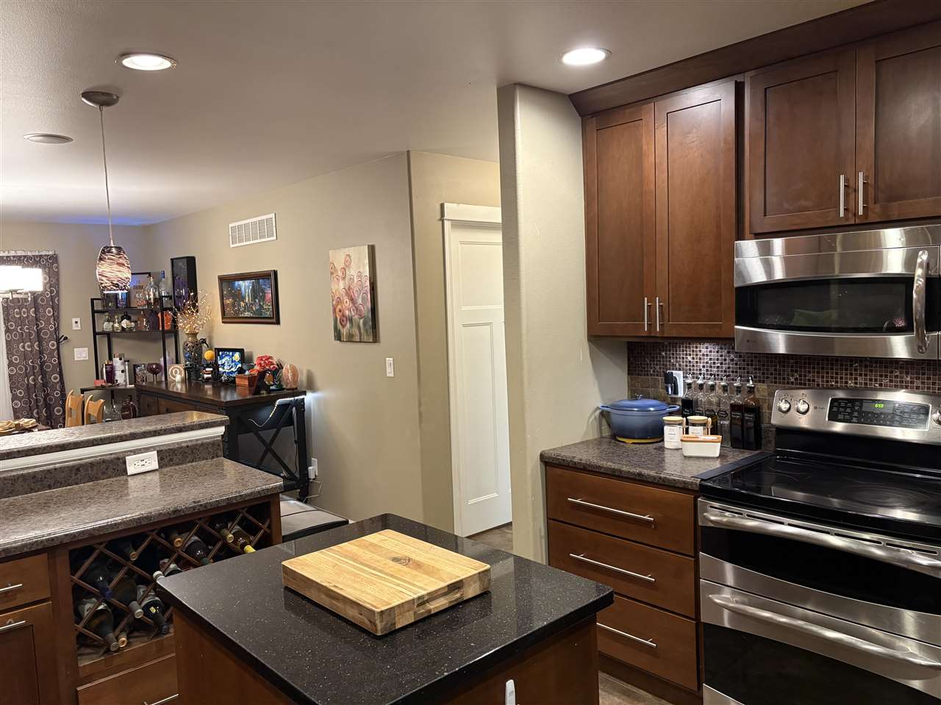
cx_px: 470
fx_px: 707
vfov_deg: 53.0
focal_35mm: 26
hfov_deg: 67.3
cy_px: 352
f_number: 1.6
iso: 320
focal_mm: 5.96
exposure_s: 1/60
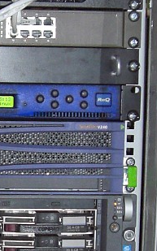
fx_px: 1192
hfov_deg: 7.5
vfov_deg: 12.0
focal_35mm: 174
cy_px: 211
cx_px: -46
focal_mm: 6.2
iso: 200
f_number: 2.7
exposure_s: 1/60
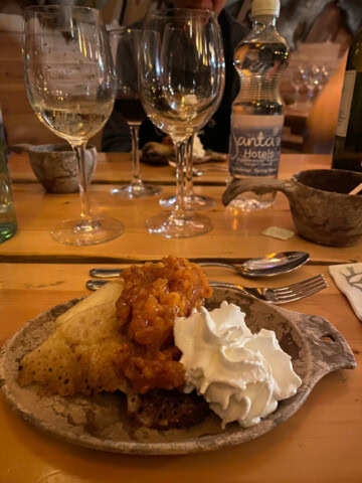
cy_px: 242
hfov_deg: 53.1
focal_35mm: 26
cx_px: 181
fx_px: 363
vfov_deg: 67.3
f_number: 1.8
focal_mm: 4.2
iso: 500
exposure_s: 1/8
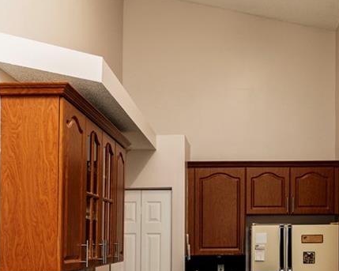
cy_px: 316
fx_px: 562
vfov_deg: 24.8
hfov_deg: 32.6
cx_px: 275
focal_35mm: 56
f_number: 4
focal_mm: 16
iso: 800
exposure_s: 1/125
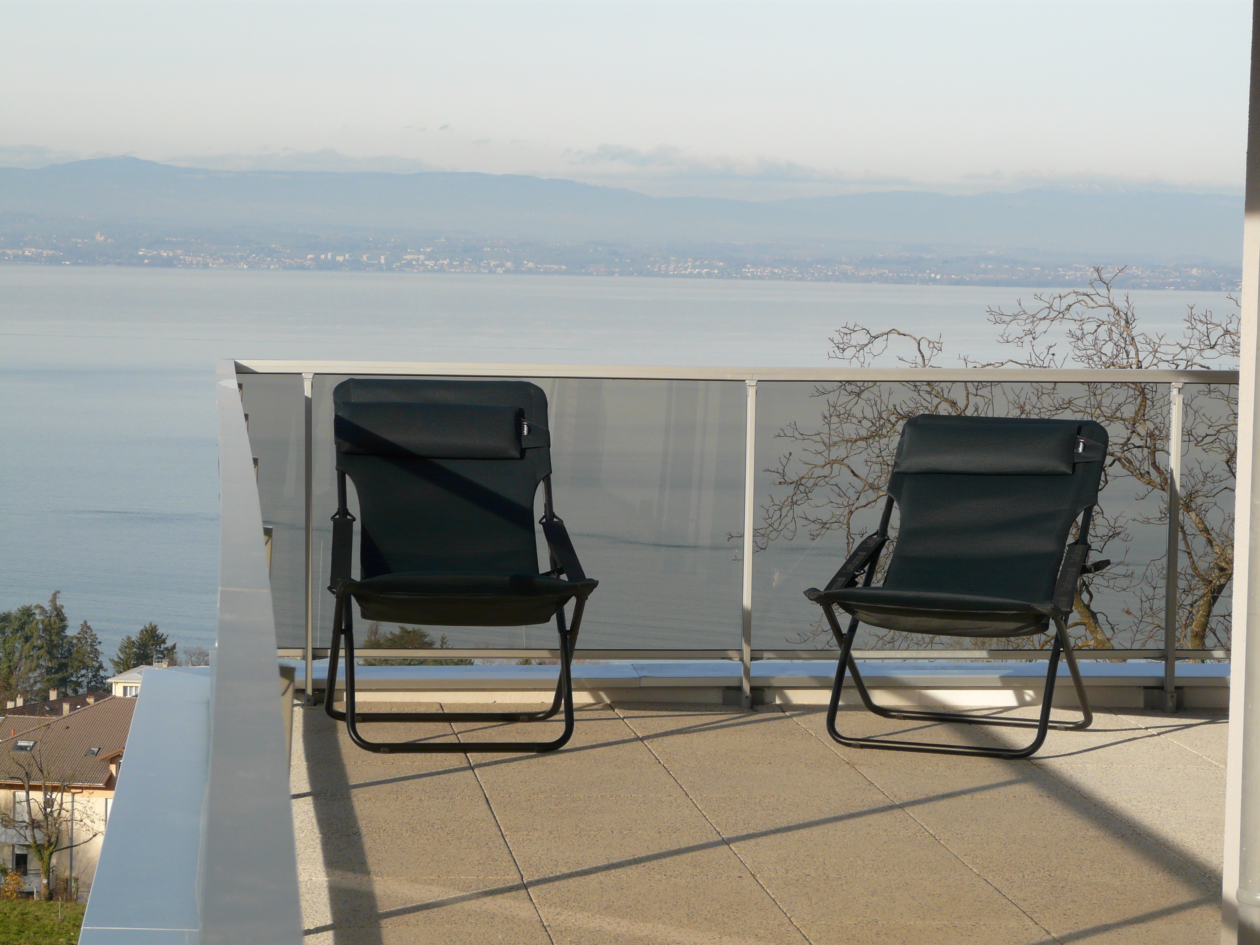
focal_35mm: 87
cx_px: 630
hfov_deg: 22.5
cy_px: 472
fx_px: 3167
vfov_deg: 17.0
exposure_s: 1/640
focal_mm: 14.3
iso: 100
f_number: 4
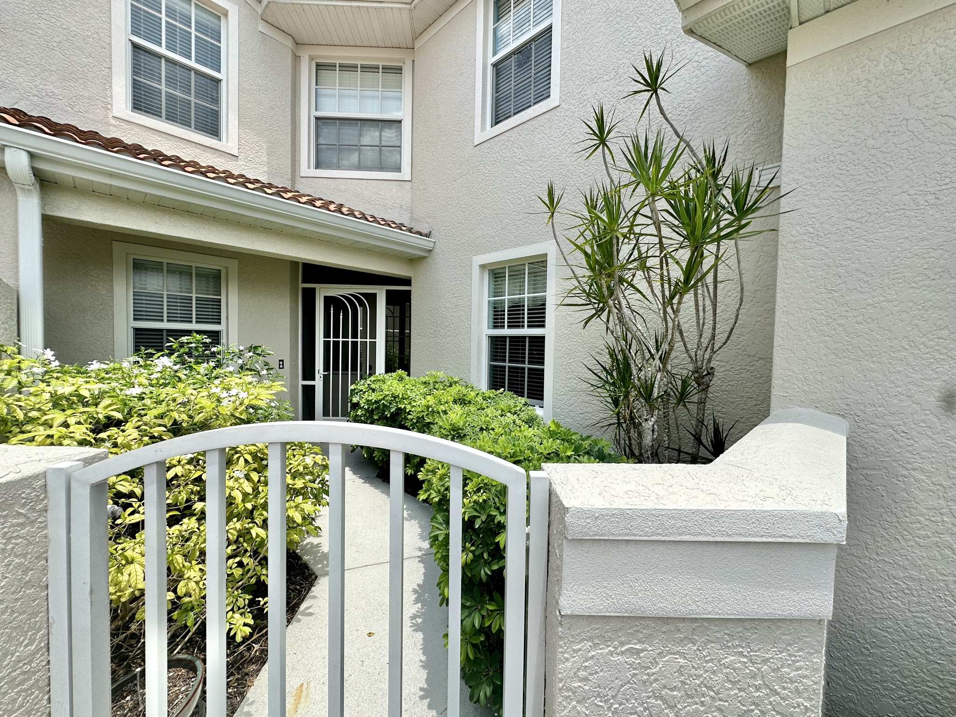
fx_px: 387
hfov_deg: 102.1
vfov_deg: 85.7
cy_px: 358
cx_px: 478
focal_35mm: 14
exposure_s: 1/855
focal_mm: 2.22
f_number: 2.2
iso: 50
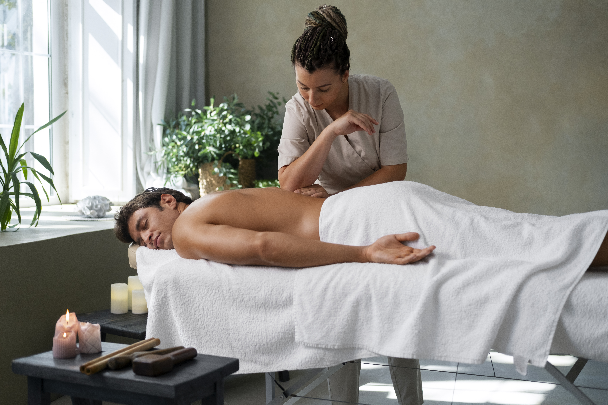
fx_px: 895
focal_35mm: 53
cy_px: 202
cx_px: 304
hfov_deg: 37.5
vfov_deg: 25.5
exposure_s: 1/640
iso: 640
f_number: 2
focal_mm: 35
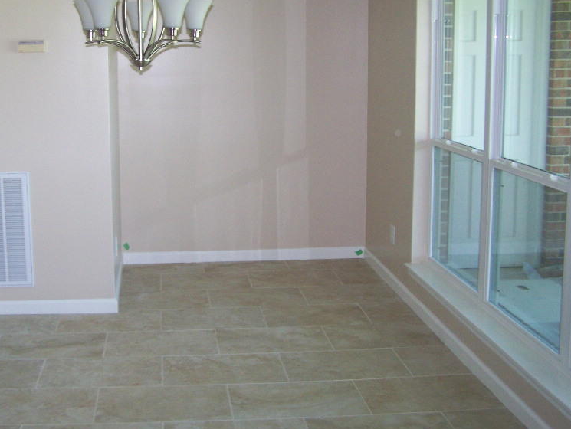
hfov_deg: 37.1
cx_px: 193
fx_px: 842
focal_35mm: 51
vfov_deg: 28.5
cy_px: 170
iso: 160
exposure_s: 1/60
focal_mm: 6.3
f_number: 2.8
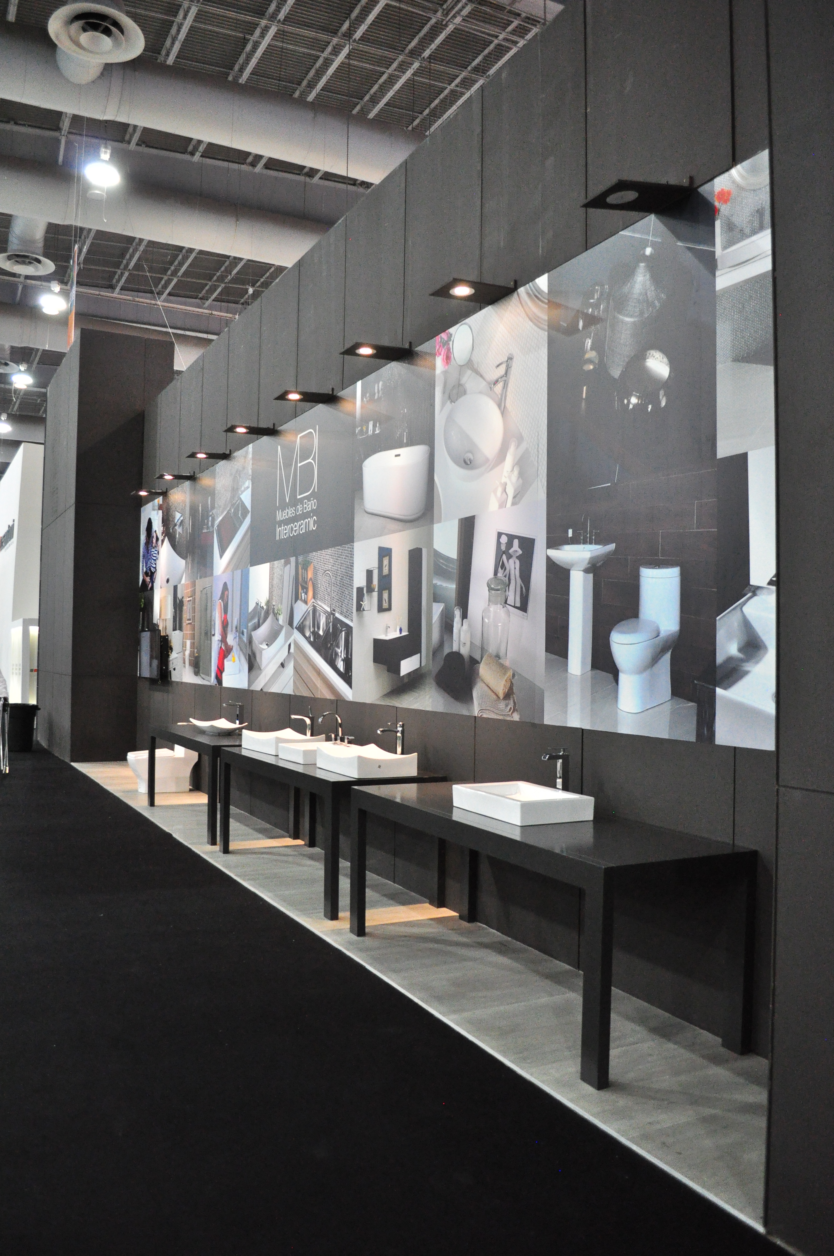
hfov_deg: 47.8
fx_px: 941
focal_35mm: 27
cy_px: 628
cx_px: 417
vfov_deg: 67.4
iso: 2000
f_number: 3.5
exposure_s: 1/125
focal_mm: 18
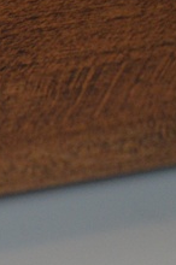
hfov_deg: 3.5
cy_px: 178
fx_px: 2761
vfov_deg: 5.5
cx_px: -392
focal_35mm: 375
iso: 720
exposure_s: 1/60
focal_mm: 55
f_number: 5.6
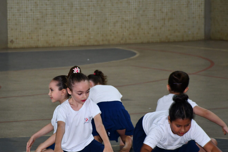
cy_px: 88
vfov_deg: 6.1
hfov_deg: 9.1
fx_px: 1437
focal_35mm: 227
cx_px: 89
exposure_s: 1/60
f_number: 5.6
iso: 1400
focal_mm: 105
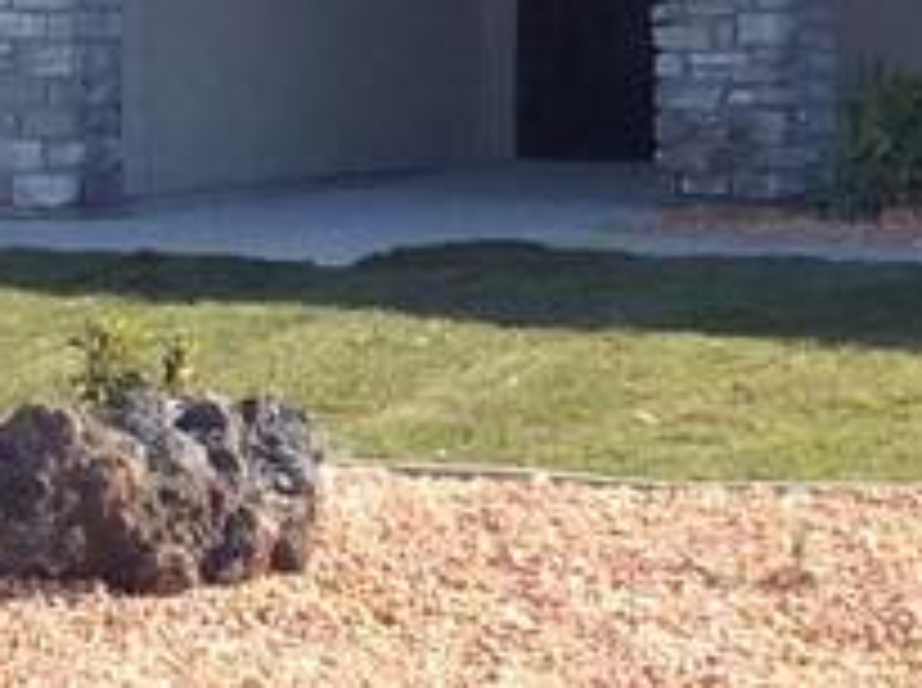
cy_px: -103
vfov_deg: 7.4
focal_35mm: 200
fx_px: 5318
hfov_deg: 9.9
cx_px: 445
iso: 32
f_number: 2.4
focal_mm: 3.3
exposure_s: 1/590
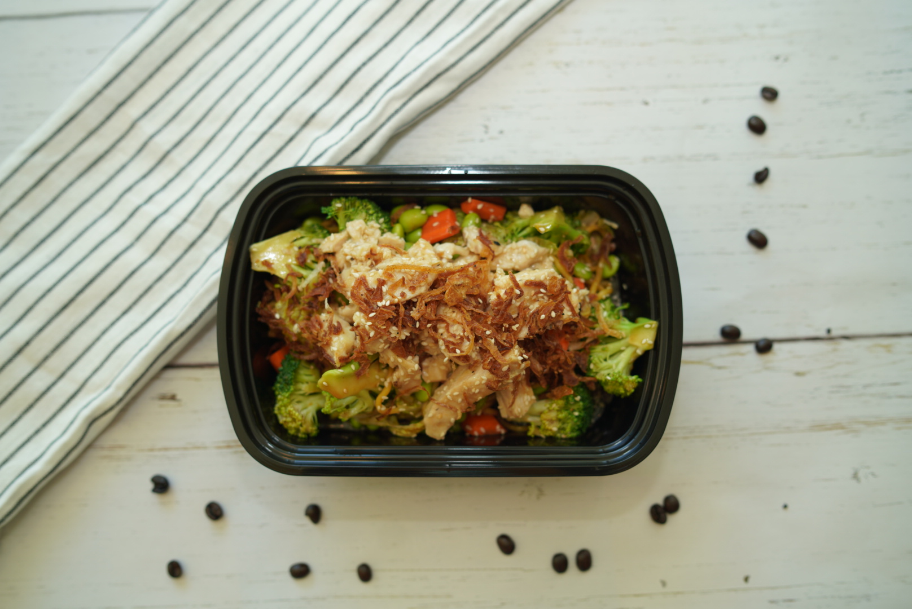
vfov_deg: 37.9
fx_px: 887
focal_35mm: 35
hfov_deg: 54.4
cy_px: 304
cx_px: 456
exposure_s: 1/250
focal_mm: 35
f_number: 2.8
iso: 160
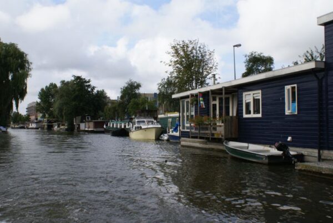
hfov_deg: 53.1
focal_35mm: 36
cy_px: 112
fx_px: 333
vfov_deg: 36.9
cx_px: 166
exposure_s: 1/125
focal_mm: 24
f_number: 10
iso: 100
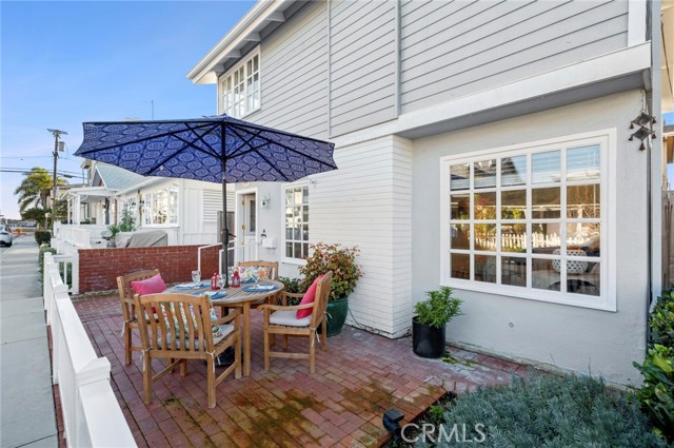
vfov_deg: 73.6
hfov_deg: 96.8
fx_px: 299
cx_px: 337
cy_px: 224
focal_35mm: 16
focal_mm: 16
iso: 200
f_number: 8
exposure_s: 1/30
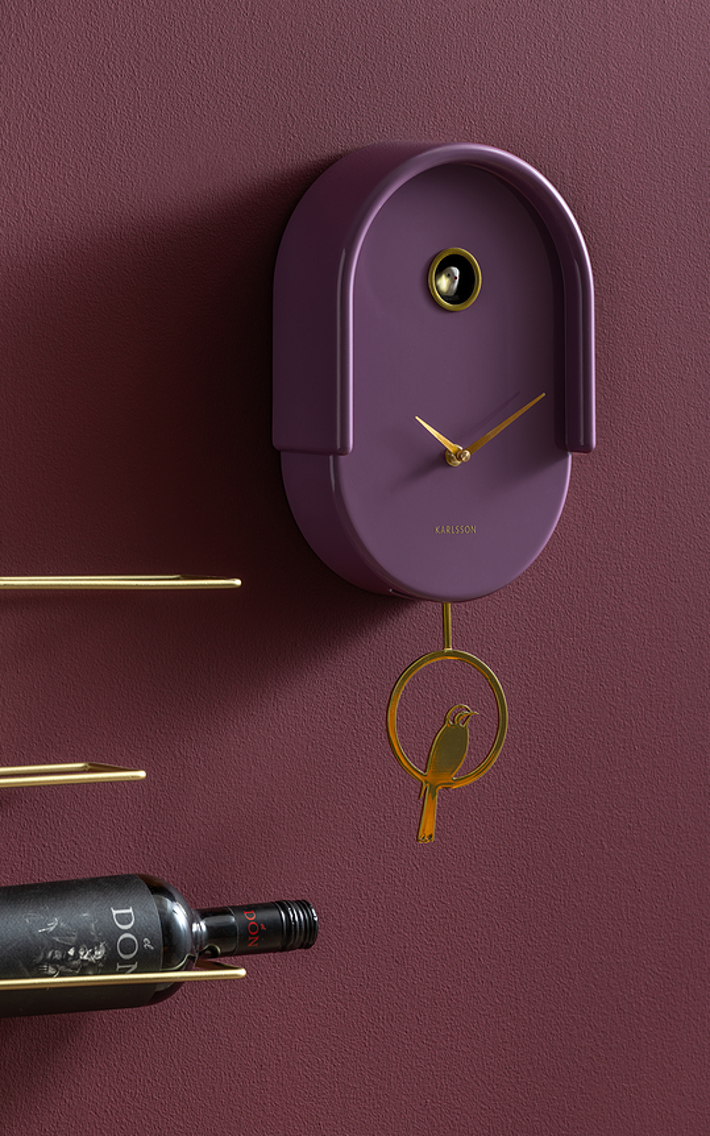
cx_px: 348
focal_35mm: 164
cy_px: 569
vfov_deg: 12.8
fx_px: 5076
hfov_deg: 8.0
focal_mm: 160
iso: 31
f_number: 7.1
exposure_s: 1/100
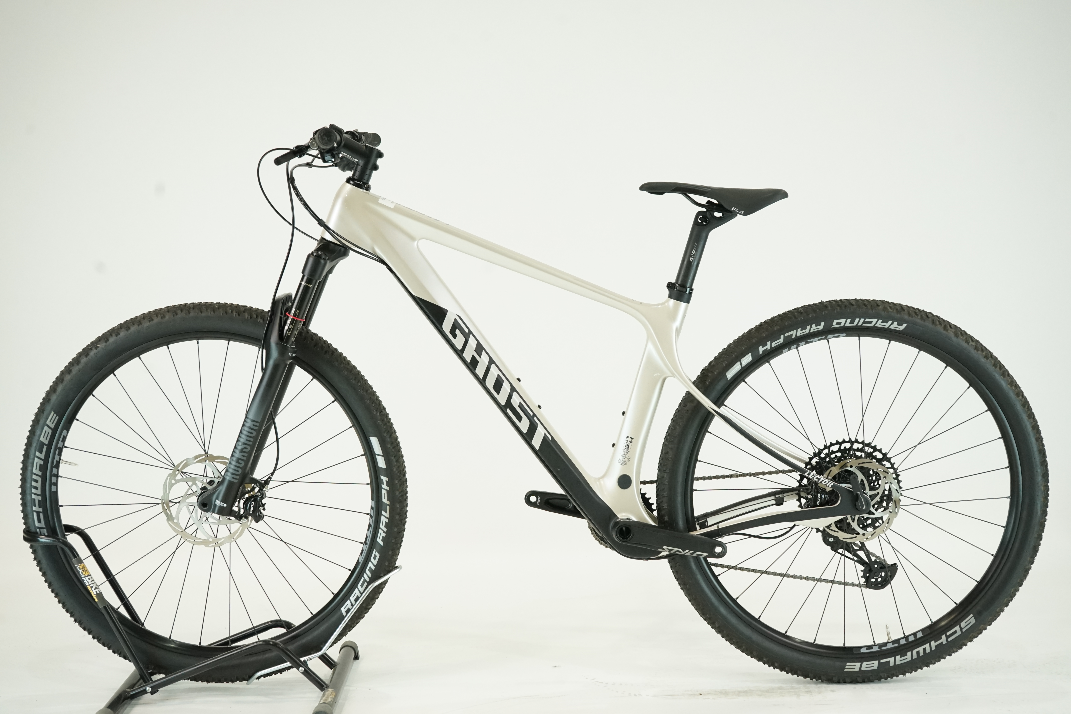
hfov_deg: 41.1
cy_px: 357
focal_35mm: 48
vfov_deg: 28.1
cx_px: 536
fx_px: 1428
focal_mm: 48
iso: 2500
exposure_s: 1/200
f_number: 7.1
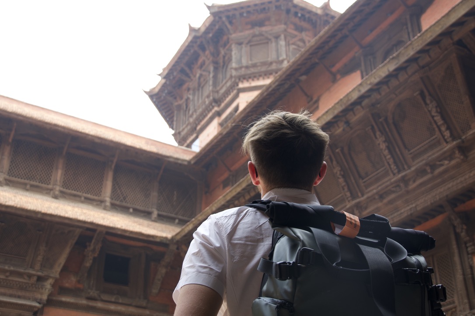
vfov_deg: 28.1
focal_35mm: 48
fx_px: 633
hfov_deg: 41.1
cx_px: 238
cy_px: 158
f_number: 5
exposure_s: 1/100
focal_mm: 32
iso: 100
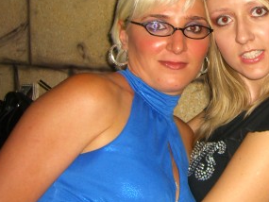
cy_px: 33
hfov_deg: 23.5
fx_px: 622
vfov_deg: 18.2
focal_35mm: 80
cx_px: 261
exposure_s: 1/60
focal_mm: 7.9
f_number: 2.8
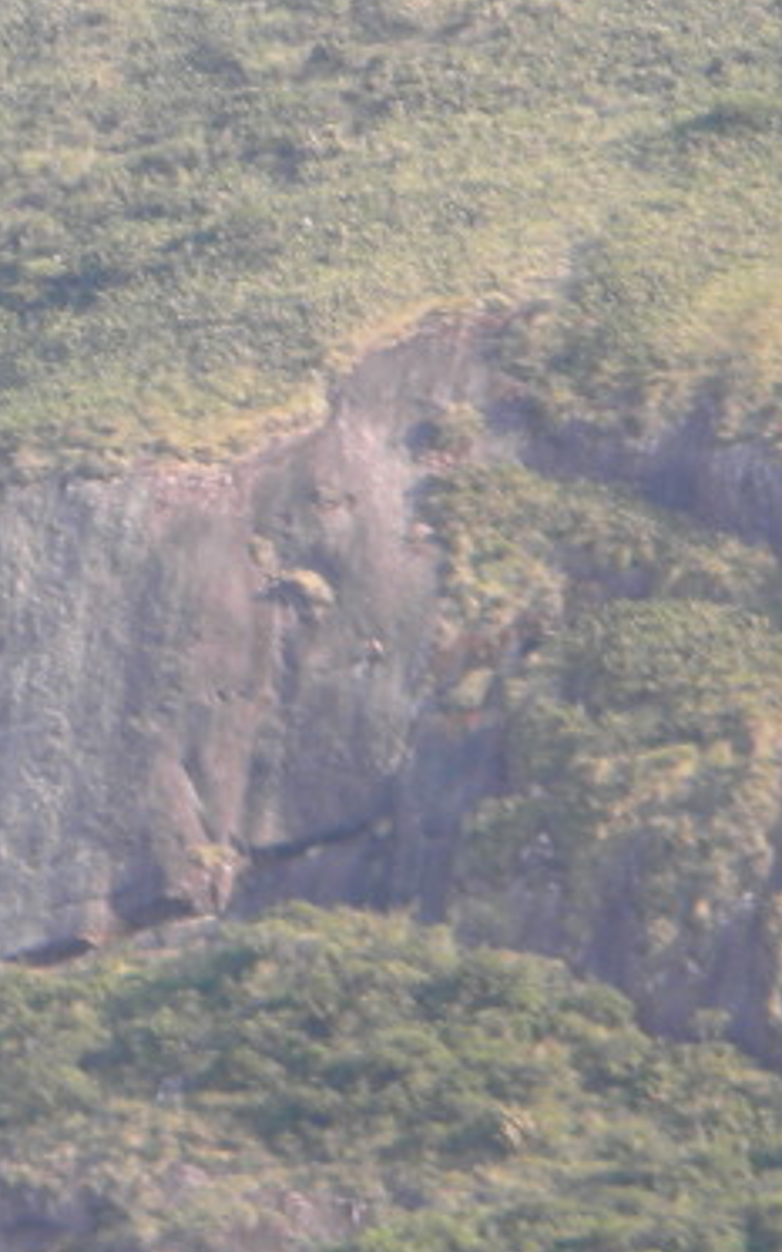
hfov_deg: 2.5
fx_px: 18148
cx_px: -144
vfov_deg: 4.0
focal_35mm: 532
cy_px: 759
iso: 80
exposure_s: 1/64.6
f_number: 5.2
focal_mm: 33.1
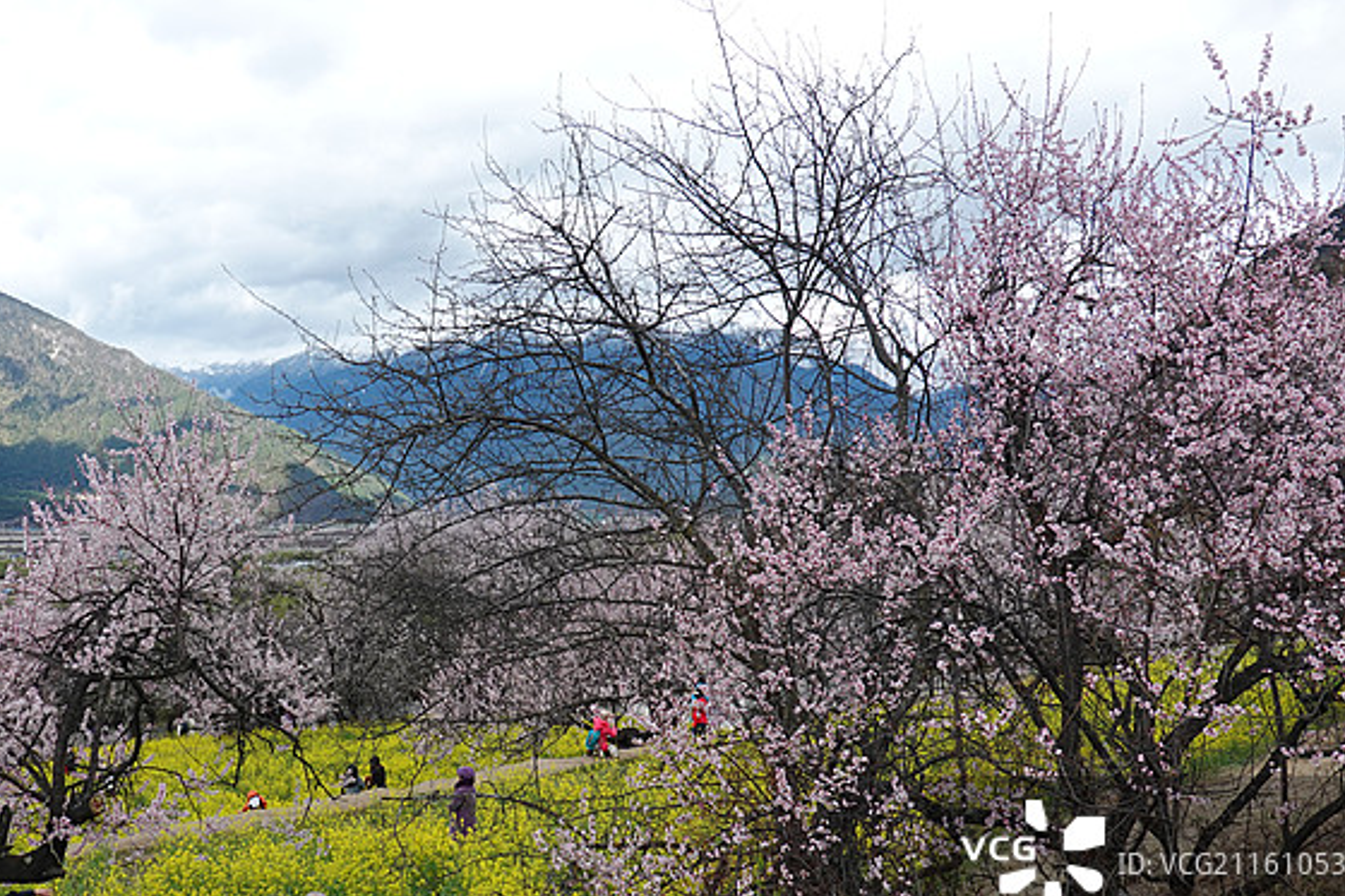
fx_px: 1494
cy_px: 556
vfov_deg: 33.2
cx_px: 500
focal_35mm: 40
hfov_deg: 48.0
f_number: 5.6
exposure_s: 1/200
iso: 125
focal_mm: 10.38
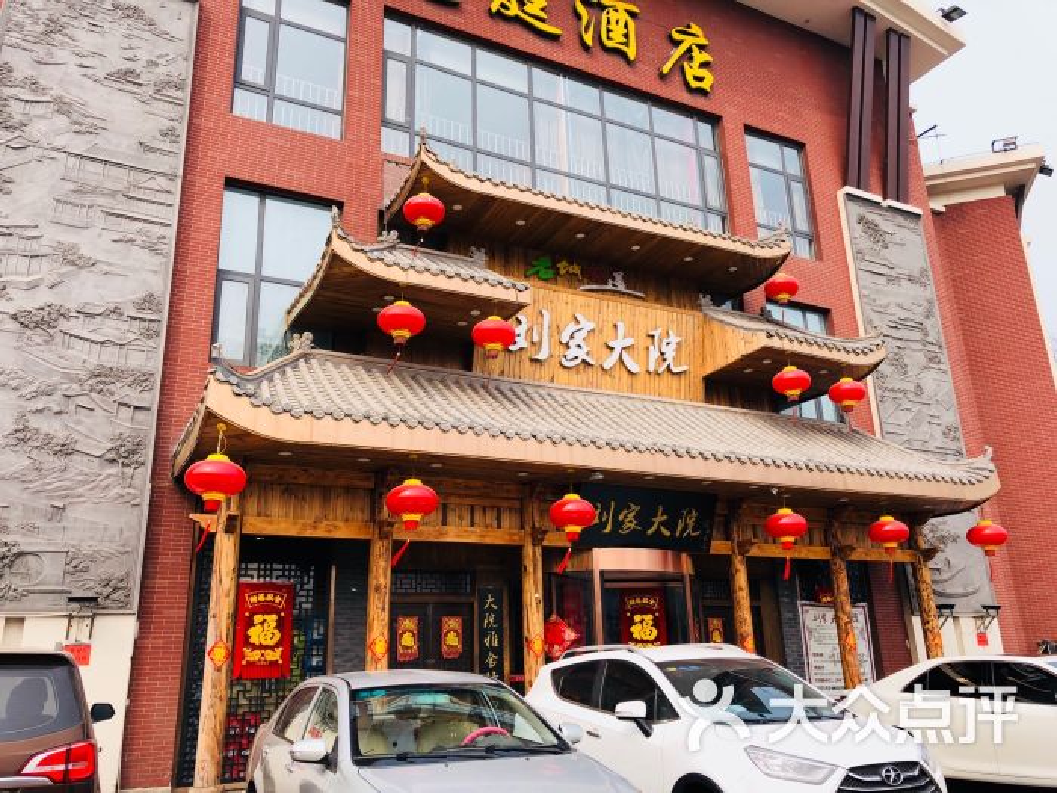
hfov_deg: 63.4
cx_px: 528
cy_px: 396
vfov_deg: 49.7
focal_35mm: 28
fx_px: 855
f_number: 1.8
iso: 20
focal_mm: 4
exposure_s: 1/800
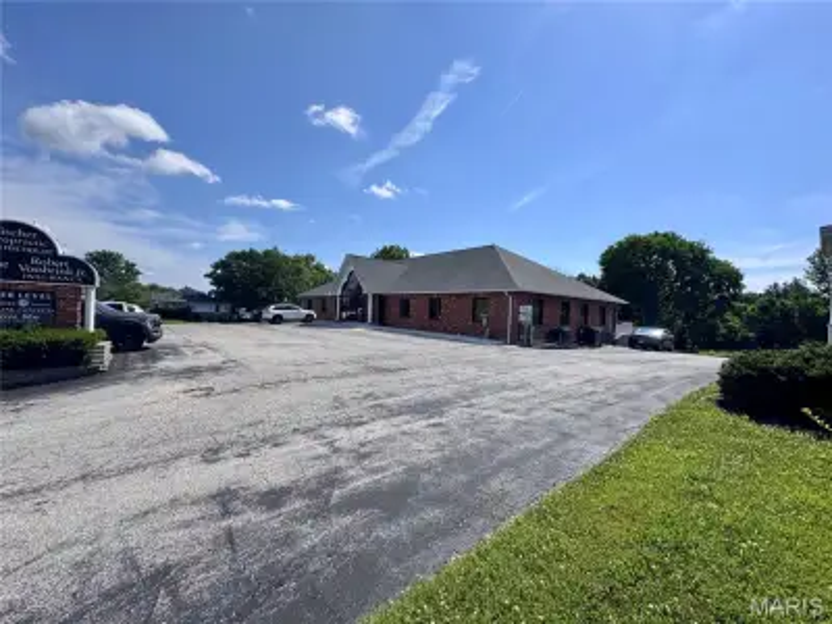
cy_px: 312
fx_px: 336
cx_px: 416
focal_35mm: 14
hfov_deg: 102.1
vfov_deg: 85.7
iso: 40
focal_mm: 2.22
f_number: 2.2
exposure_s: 1/2584
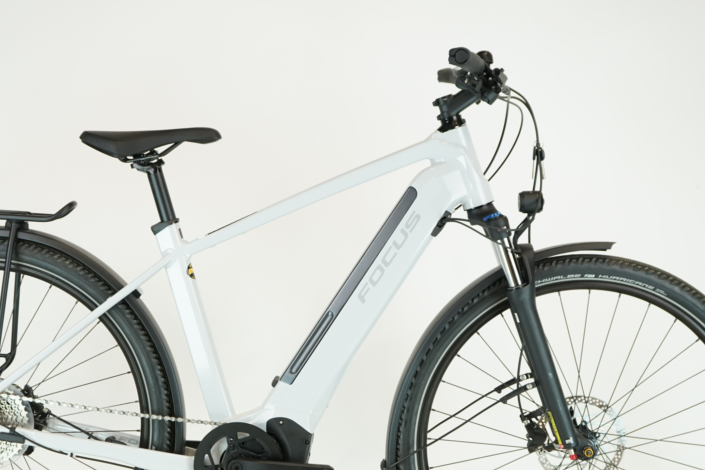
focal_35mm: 78
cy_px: 317
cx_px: 286
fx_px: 1527
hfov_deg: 25.9
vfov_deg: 17.4
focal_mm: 55
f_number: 5.6
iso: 1250
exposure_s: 1/200
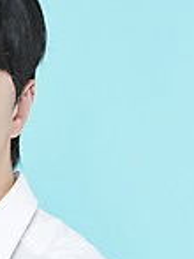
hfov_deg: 2.8
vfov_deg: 3.8
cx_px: 19
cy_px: 167
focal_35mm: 524
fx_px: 3921
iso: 64
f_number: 7.1
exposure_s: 1/125
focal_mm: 200
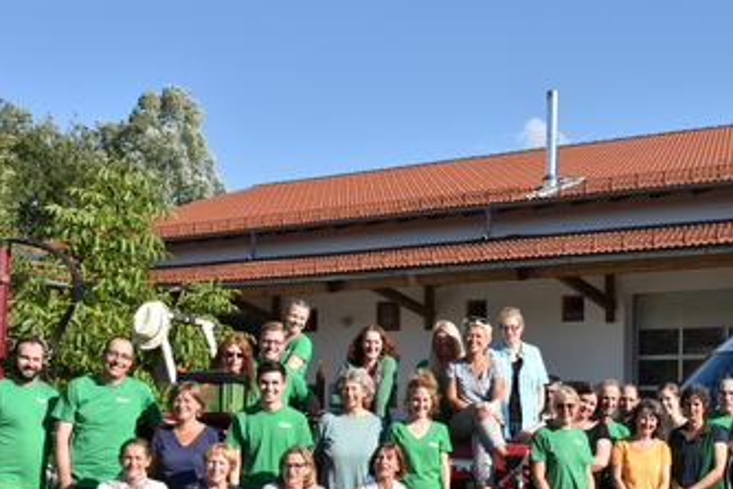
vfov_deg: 21.6
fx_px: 1261
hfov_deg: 31.6
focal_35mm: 62
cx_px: 586
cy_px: 412
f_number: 8
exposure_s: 1/500
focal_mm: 23
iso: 200
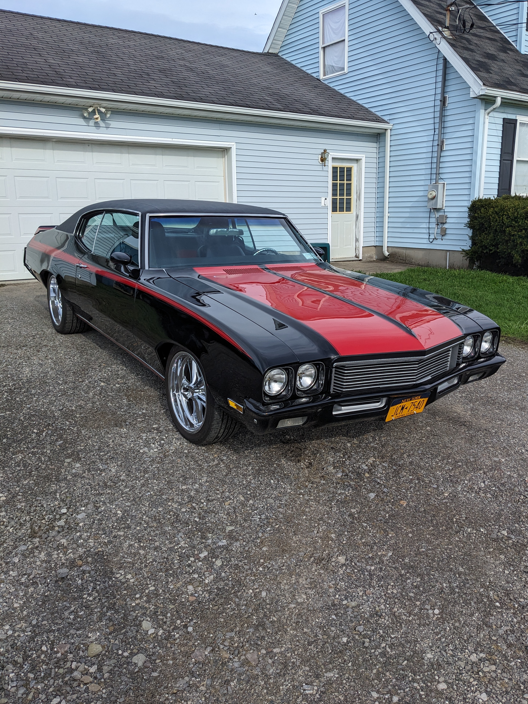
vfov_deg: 63.4
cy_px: 343
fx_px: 569
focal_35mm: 28
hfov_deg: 49.7
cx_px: 272
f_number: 1.73
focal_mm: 4.38
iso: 57
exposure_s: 1/3344
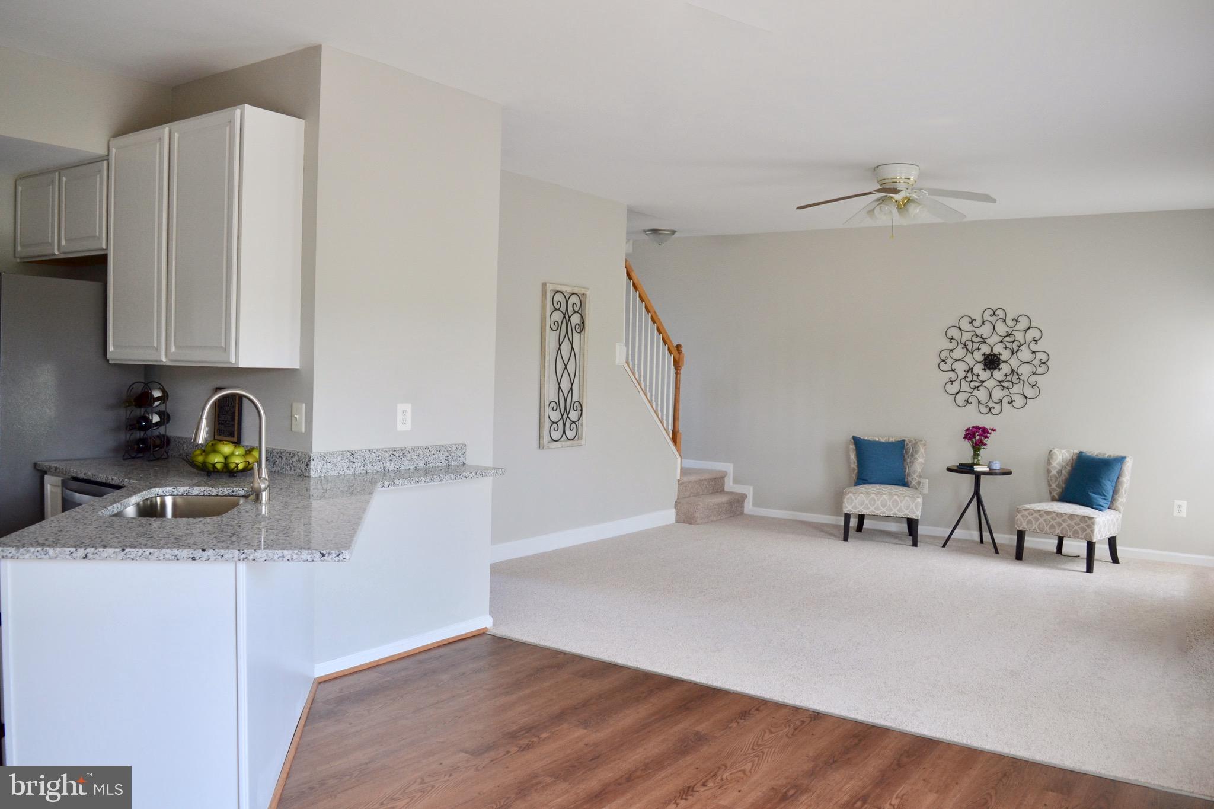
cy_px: 404
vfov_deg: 47.9
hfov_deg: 67.4
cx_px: 607
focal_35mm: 27
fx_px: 910
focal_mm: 18
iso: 400
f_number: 5
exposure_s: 1/100
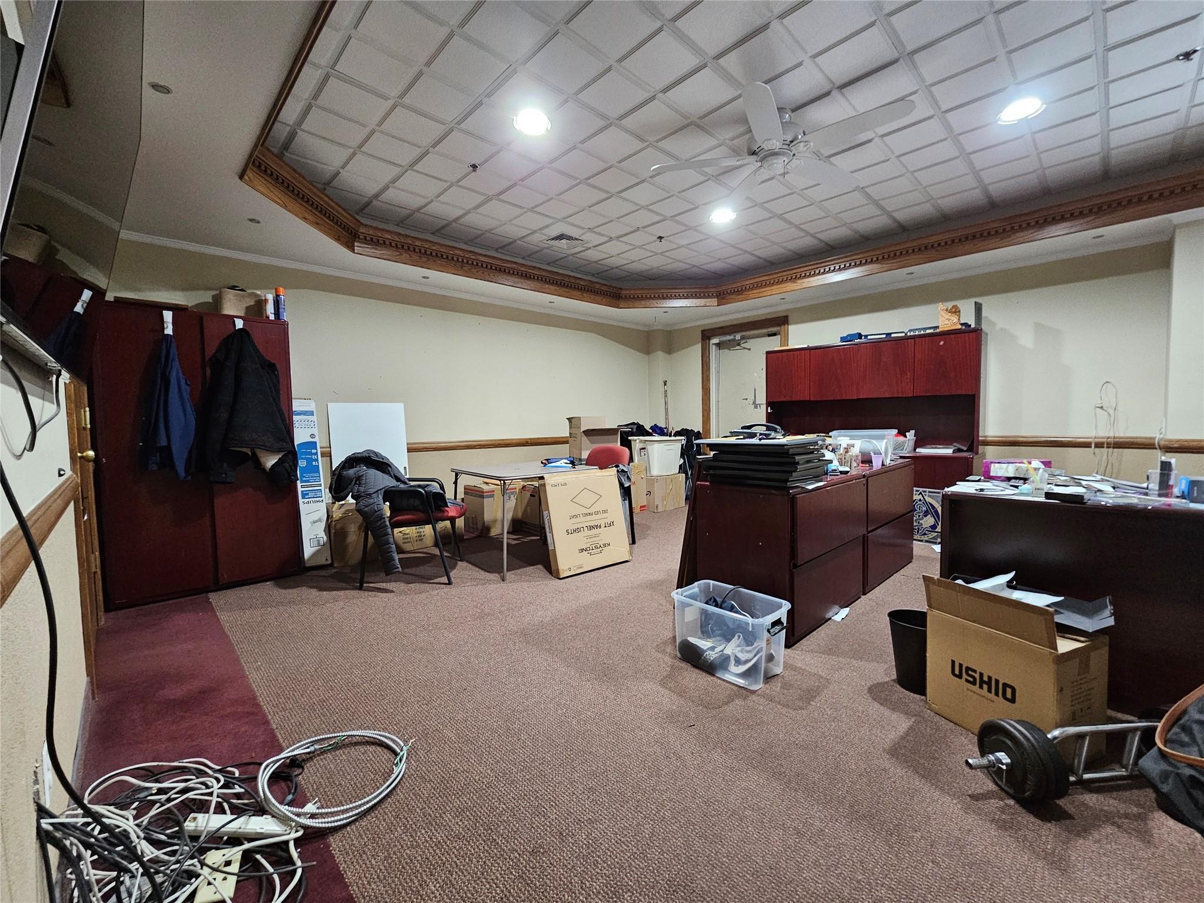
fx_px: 452
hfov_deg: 106.2
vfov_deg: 89.9
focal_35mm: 13
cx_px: 602
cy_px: 452
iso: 640
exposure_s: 1/24
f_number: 2.2
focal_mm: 2.2
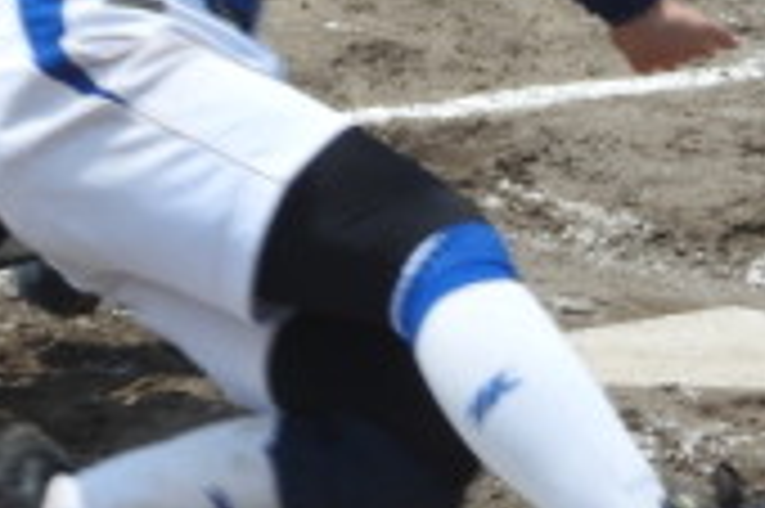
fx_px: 8959
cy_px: -130
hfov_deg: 4.9
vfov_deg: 3.2
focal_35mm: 422
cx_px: 324
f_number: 5
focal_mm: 20.6
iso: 100
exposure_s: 1/640
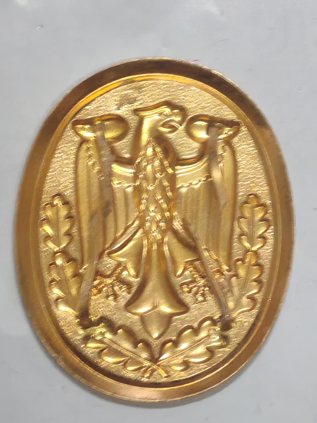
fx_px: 1734
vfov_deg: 13.9
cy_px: 212
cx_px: 158
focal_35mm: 142
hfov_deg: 10.4
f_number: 1.95
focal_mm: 5.52
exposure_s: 1/33
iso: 640
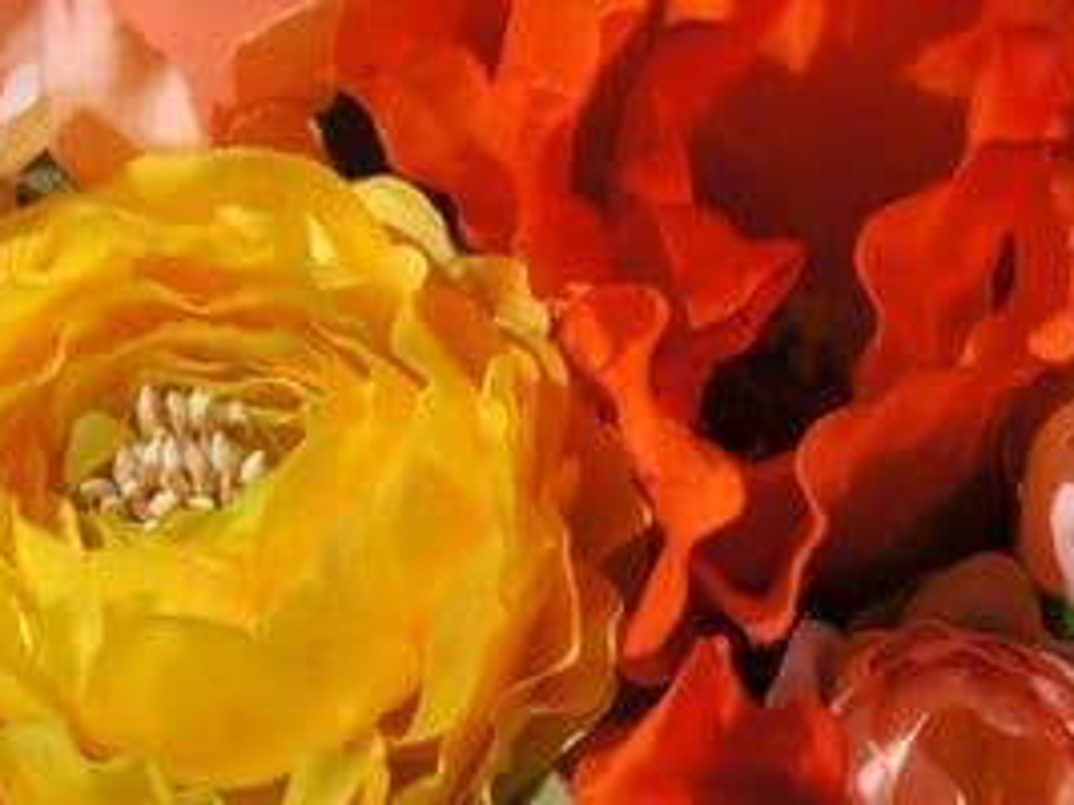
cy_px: 825
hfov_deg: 9.9
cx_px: 547
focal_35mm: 200
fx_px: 6196
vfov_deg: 7.4
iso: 400
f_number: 4.5
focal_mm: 37
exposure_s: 1/60
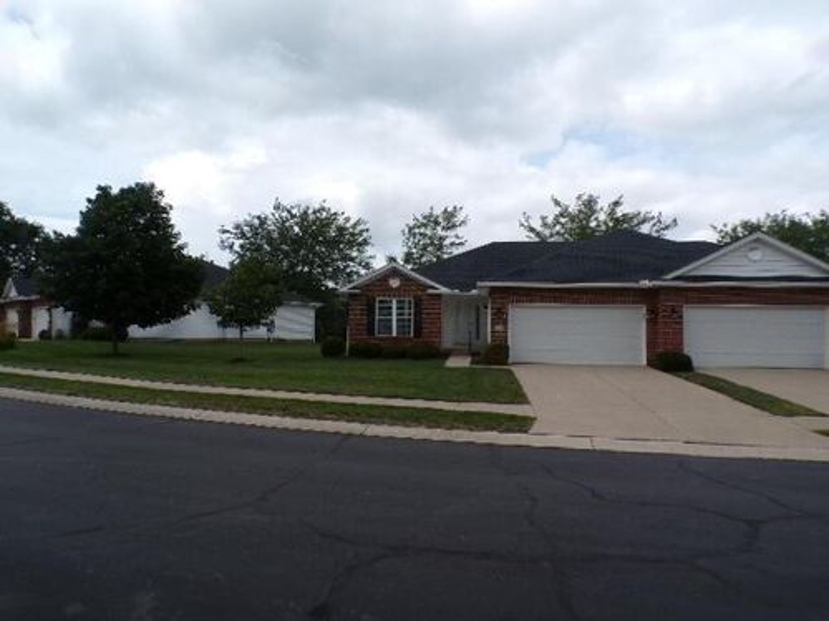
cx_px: 414
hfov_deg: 71.6
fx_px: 575
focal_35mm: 24
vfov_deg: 56.8
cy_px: 310
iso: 100
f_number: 4.4
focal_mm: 4.3
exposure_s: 1/680
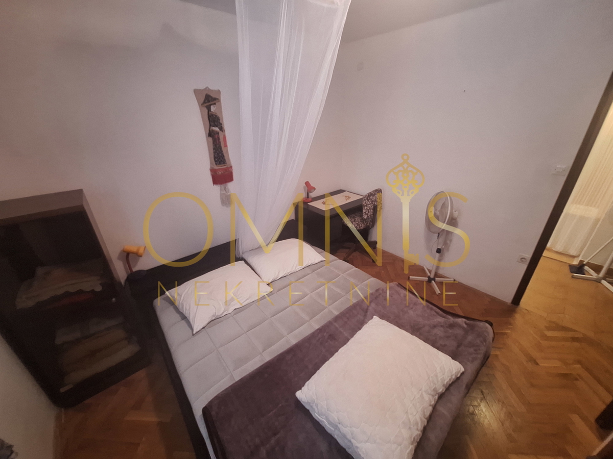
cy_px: 230
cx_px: 306
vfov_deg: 89.9
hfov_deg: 106.2
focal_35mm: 13
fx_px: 230
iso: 500
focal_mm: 1.74
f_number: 2.2
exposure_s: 1/20
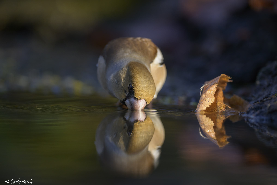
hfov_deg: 3.4
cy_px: 92
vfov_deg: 2.3
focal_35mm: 600
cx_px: 138
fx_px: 4616
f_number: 4
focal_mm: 600
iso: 1400
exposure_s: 1/500
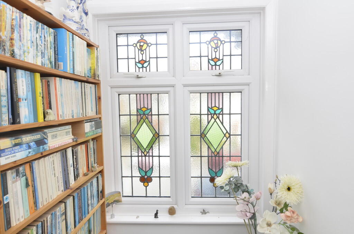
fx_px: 206
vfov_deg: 59.3
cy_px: 117
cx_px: 177
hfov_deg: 81.3
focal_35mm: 21
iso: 400
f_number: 5.6
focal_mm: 14
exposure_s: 1/200
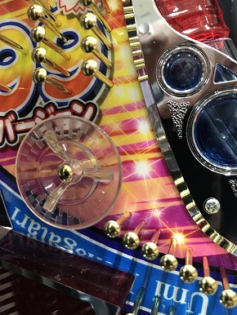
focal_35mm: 29
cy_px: 161
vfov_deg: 61.6
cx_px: 120
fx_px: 264
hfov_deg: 48.3
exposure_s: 1/15
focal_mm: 3.99
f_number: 1.8
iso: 40
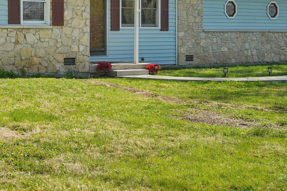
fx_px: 630
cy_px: 10
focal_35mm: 79
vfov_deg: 17.0
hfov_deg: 25.0
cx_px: 33
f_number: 8
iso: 400
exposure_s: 1/250
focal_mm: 35
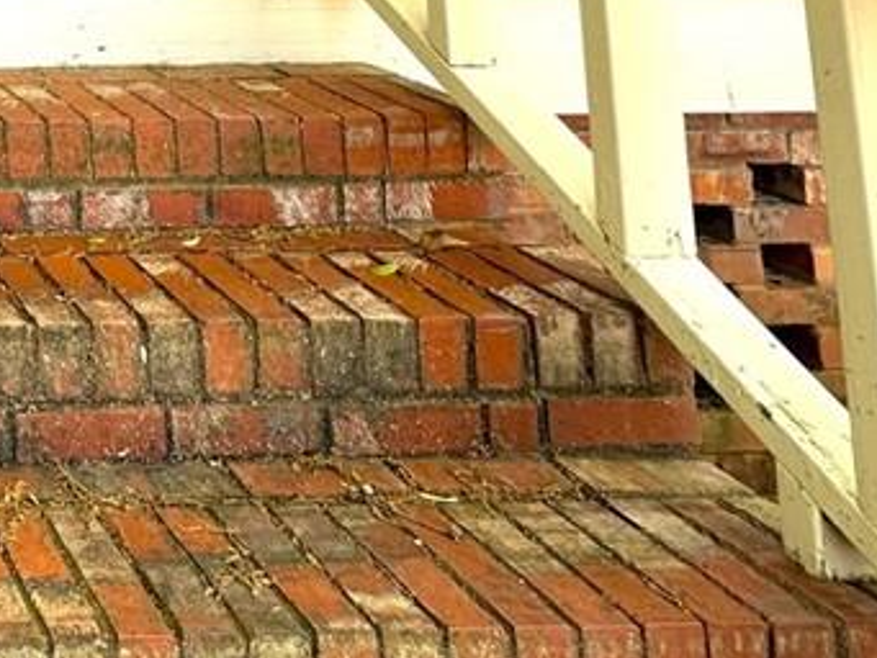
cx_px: -388
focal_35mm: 42
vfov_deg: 25.9
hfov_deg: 29.9
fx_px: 1064
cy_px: -319
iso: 80
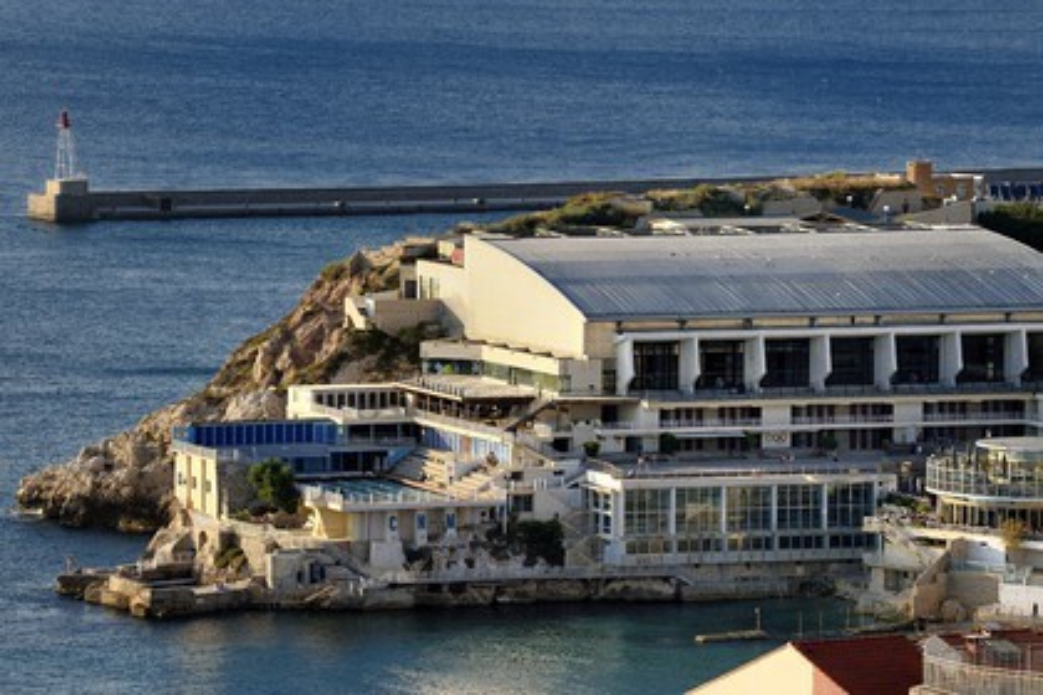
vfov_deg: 6.9
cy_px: 348
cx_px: 522
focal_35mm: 200
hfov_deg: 10.3
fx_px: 5794
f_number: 11
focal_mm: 200
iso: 200
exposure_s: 1/250
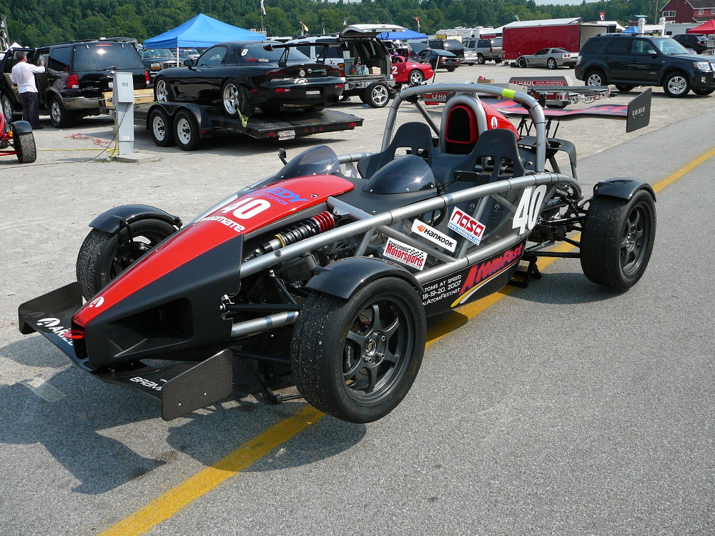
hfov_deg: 52.6
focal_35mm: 35
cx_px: 358
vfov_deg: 40.7
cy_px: 268
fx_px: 723
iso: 80
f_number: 5
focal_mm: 5.2
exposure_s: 1/400
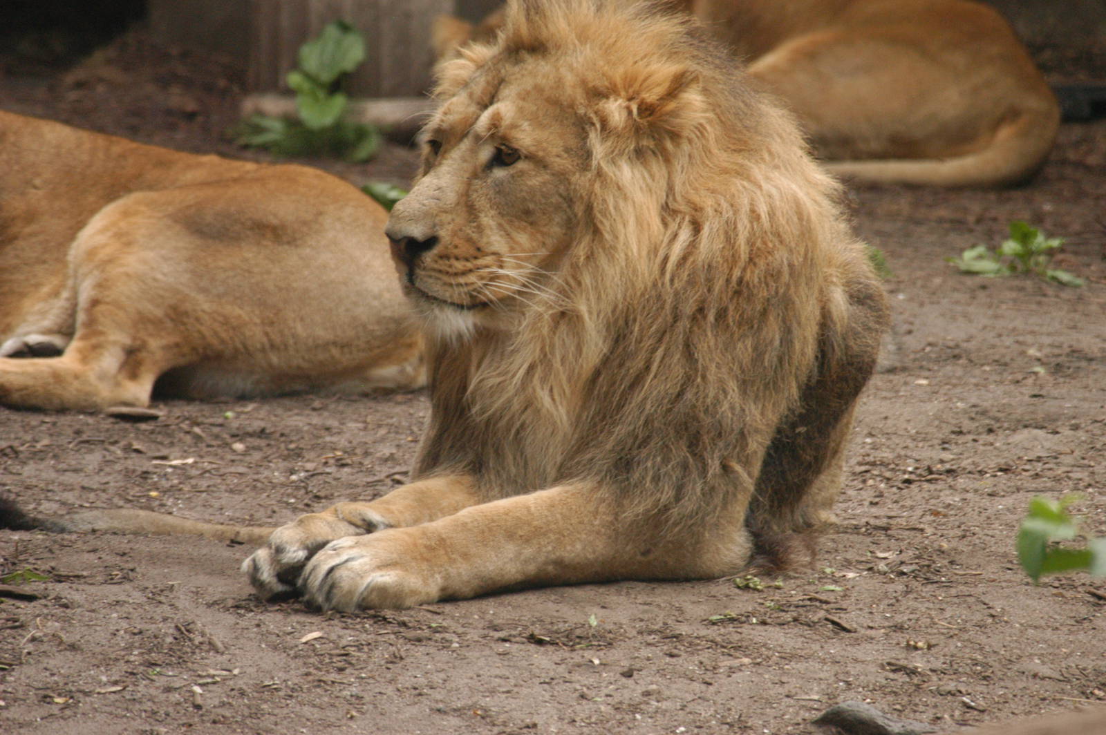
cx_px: 553
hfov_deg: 4.6
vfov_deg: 3.0
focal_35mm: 450
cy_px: 368
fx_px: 13813
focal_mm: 300
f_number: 6.7
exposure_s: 1/250
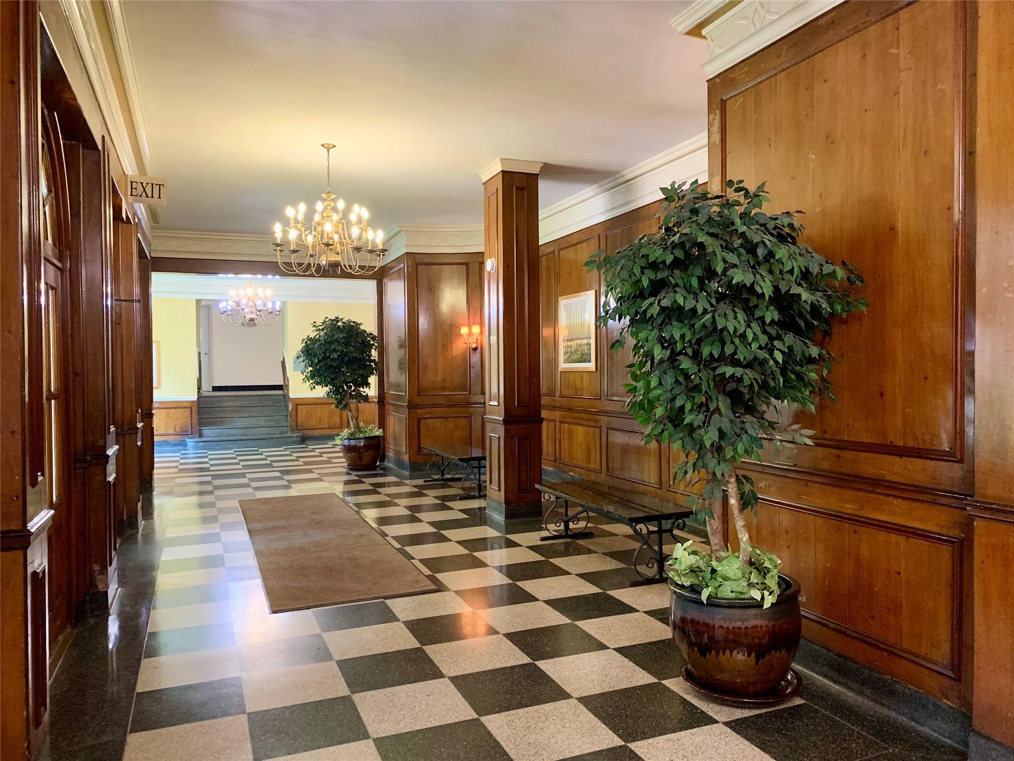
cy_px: 380
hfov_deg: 67.3
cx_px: 507
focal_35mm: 26
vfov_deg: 53.1
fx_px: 762
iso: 400
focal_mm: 4.25
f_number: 1.8
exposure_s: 1/30
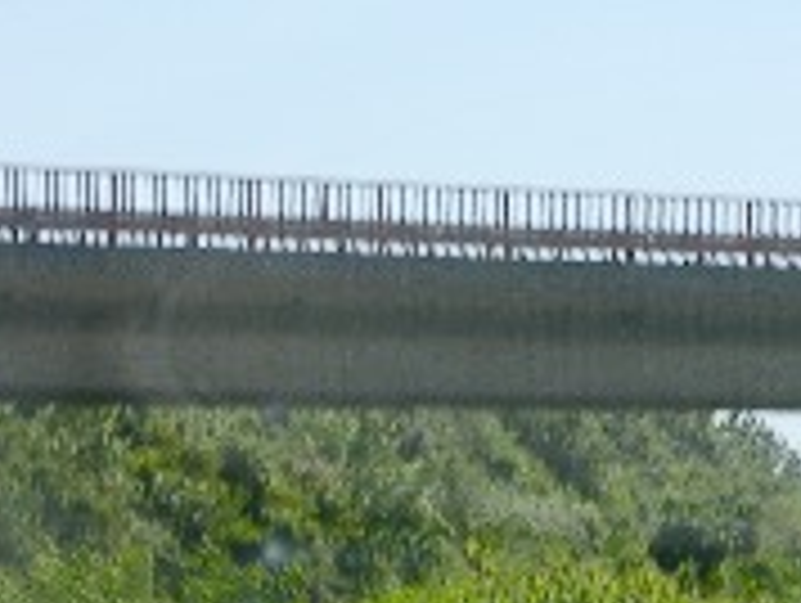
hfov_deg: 7.6
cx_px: 992
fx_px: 5955
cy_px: 261
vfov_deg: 5.8
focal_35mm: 257
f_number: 7.6
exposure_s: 1/164
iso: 50
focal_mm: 19.9
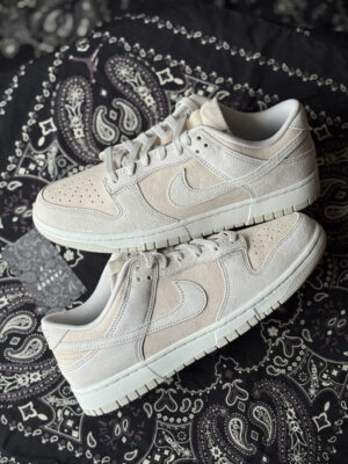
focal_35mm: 52
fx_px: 697
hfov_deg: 28.0
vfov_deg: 36.8
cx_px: 174
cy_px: 232
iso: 32
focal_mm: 5.96
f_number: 1.6
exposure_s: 1/2075
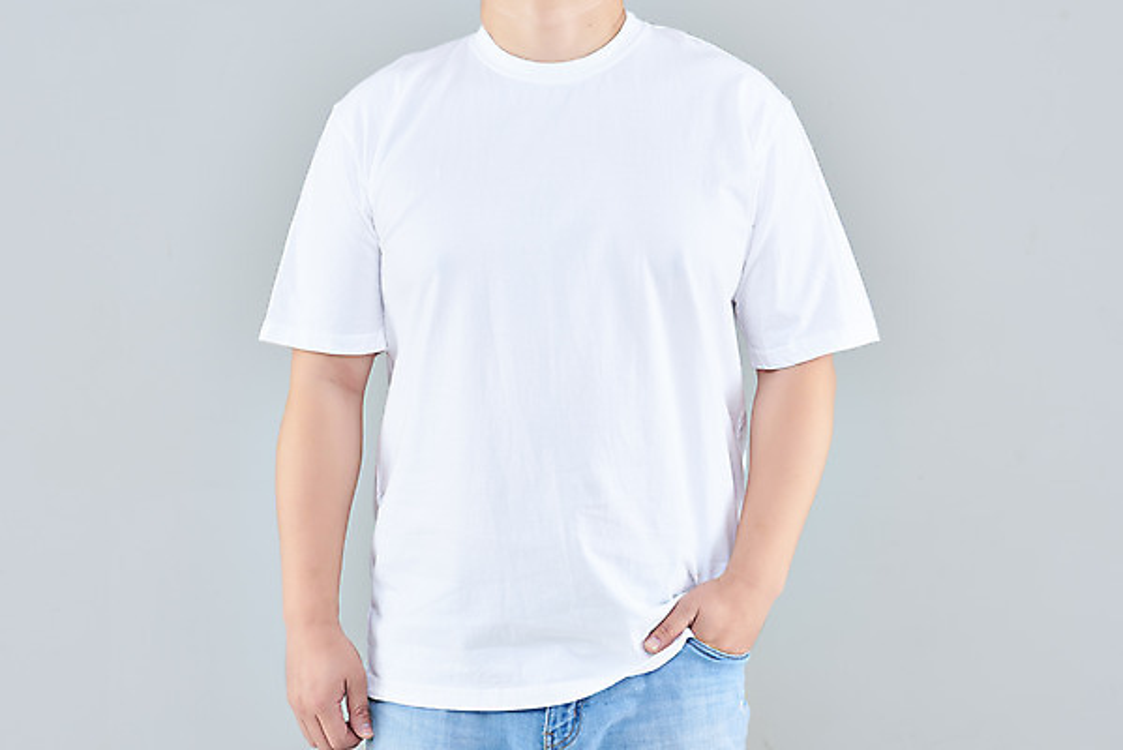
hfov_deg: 17.6
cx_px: 562
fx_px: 3620
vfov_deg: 11.8
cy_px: 375
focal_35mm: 116
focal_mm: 116
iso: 100
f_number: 16
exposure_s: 1/125
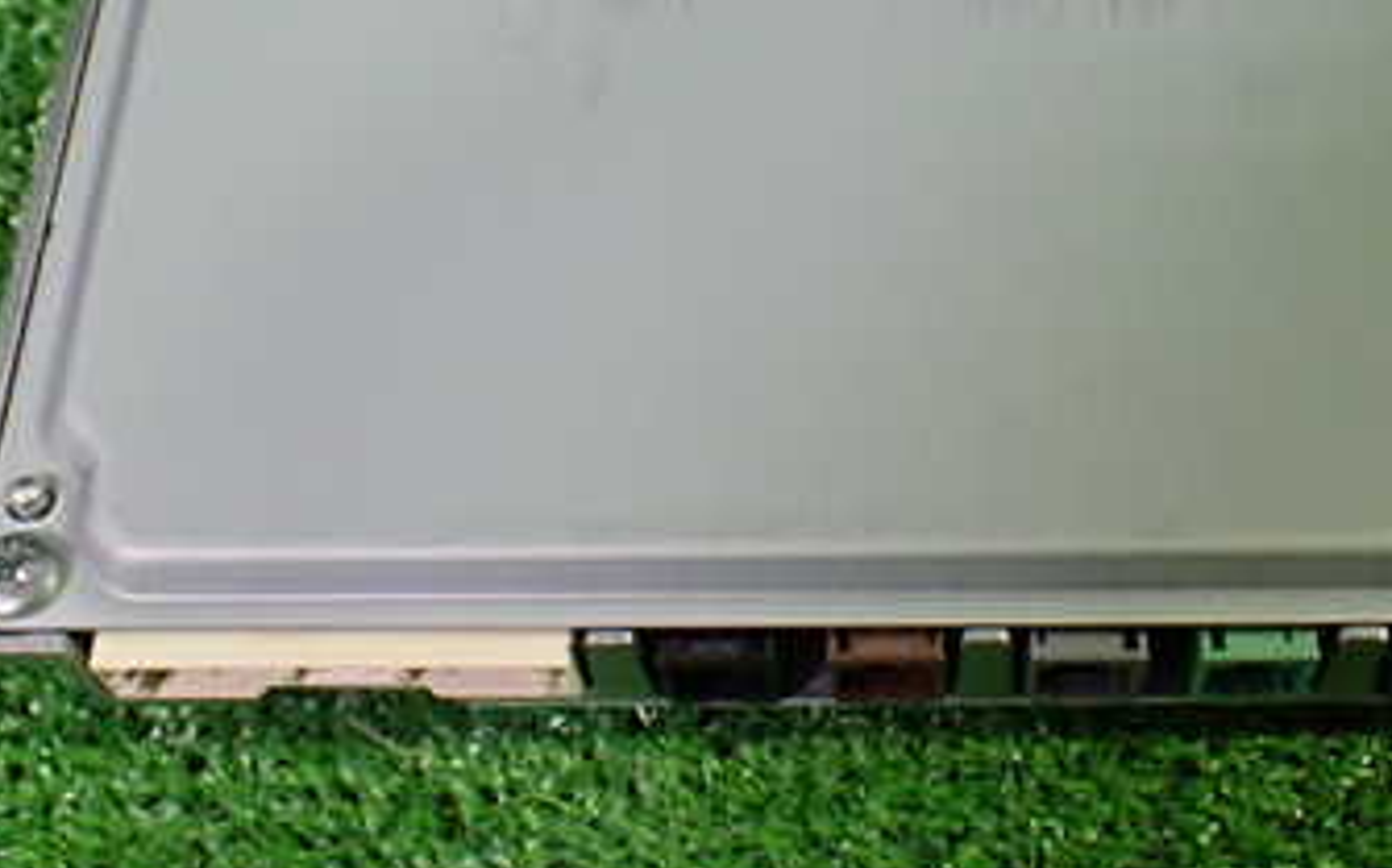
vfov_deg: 22.6
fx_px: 2161
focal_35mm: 57
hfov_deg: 35.5
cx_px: 881
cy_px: 266
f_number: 2.3
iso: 800
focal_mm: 5.4
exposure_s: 1/100
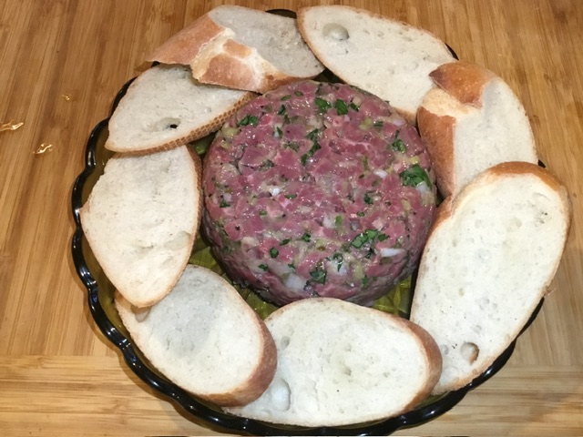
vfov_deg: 45.4
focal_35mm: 31
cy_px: 218
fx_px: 522
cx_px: 292
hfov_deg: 58.4
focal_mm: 3.3
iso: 200
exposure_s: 1/20
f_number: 2.4
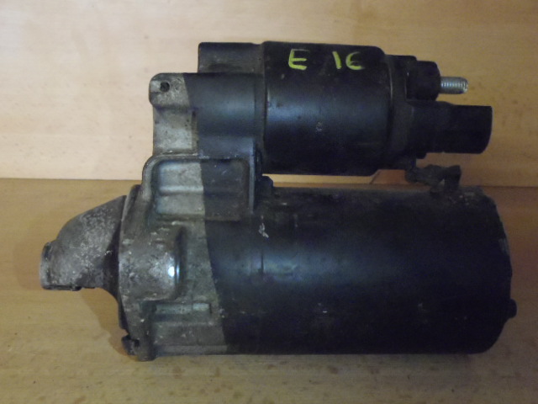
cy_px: 202
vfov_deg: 38.7
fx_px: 575
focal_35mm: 37
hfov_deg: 50.1
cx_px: 269
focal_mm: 6.64
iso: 1600
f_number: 4.7
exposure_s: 1/20
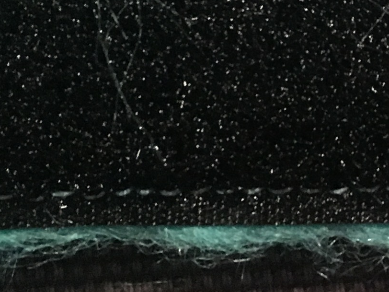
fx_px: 1618
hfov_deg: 12.2
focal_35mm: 144
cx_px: 772
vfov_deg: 10.2
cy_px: -37
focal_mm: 4.15
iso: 400
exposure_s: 1/15
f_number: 2.2
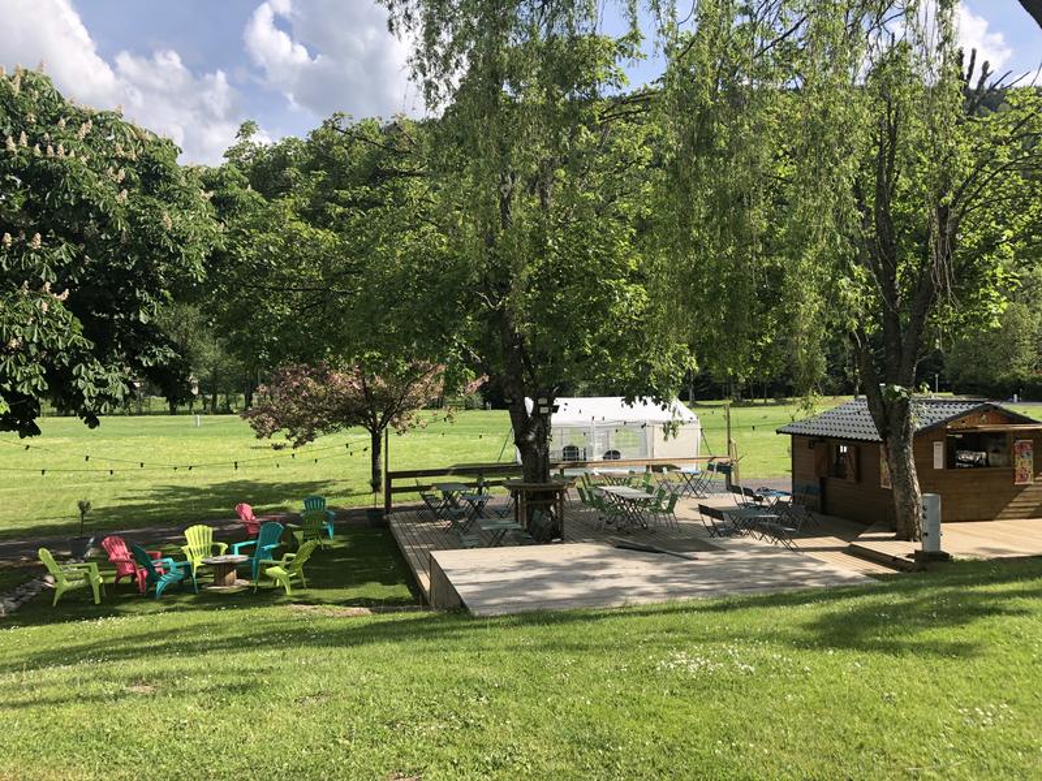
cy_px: 390
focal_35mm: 28
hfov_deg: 63.4
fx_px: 843
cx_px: 521
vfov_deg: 49.7
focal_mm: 3.99
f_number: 1.8
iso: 20
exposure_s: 1/873
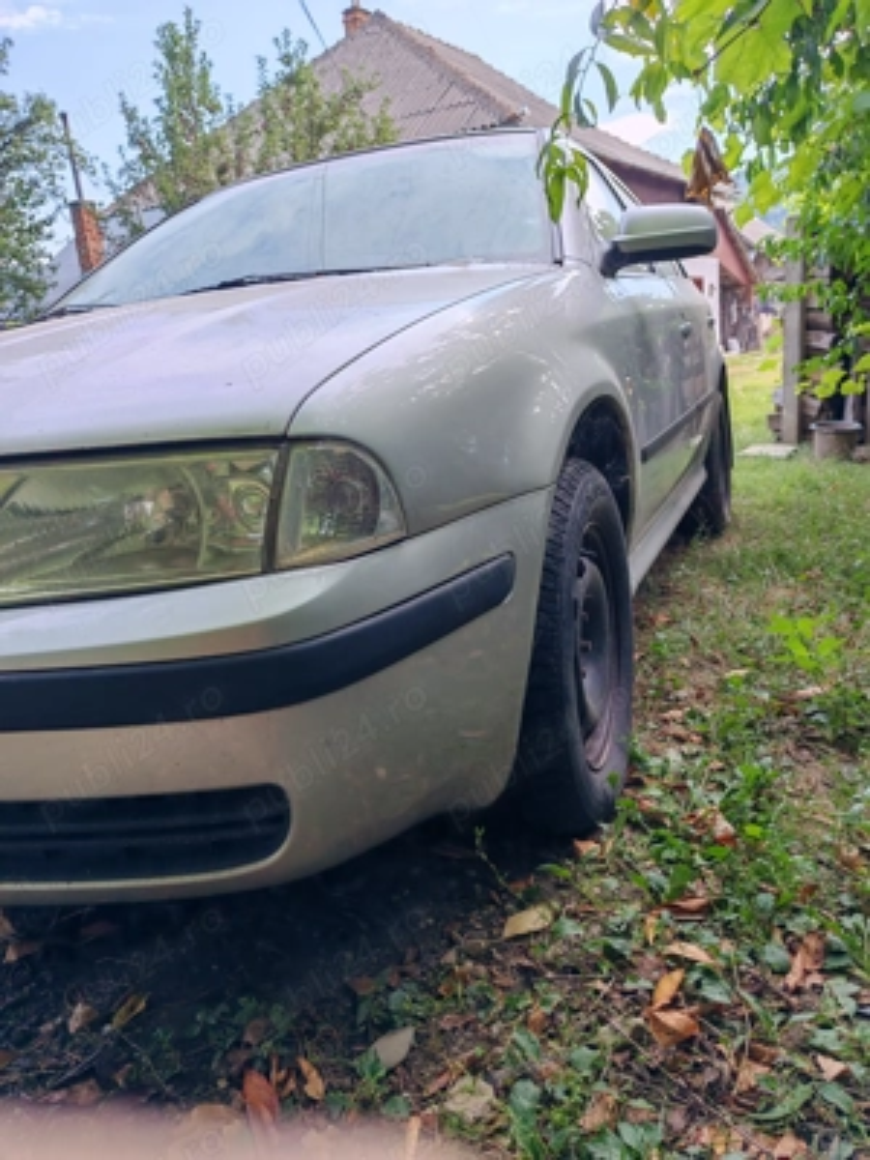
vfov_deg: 65.3
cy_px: 580
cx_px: 435
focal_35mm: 27
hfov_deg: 51.4
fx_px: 905
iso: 50
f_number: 1.95
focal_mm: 5.52
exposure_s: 1/320
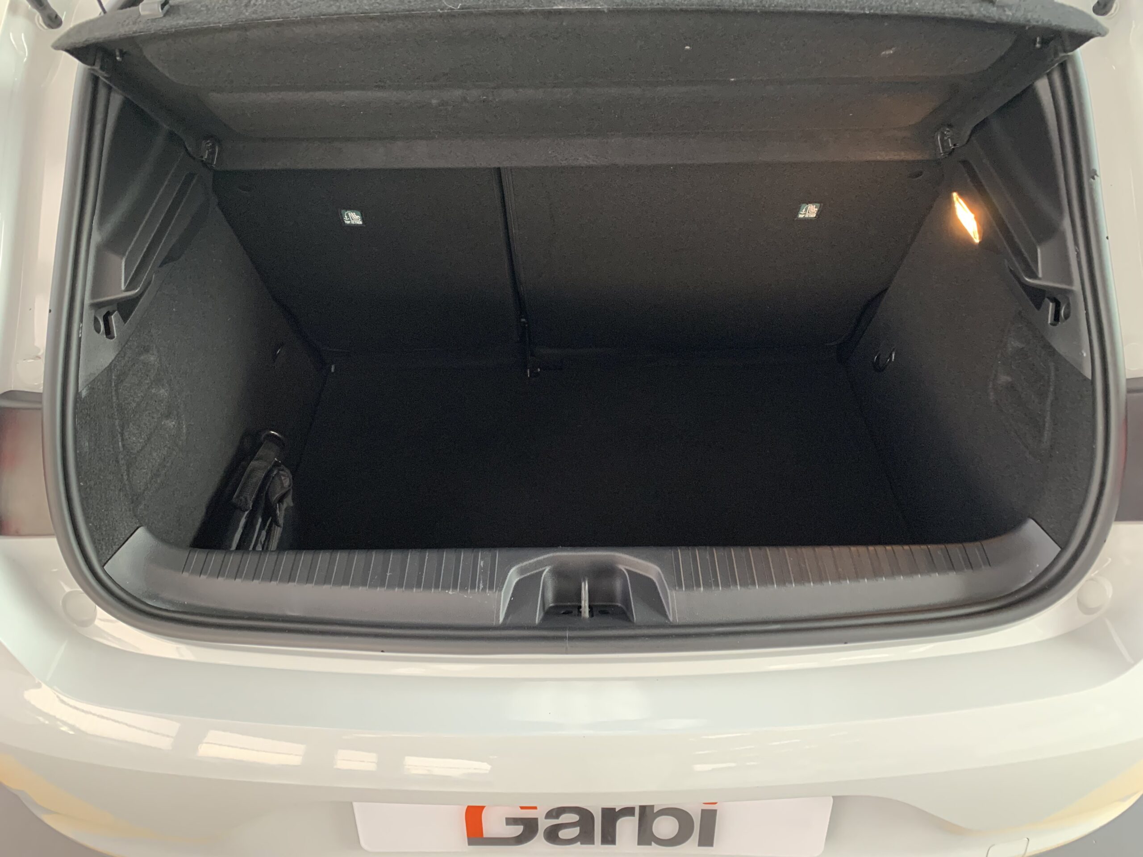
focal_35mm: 26
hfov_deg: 67.3
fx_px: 859
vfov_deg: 53.1
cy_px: 428
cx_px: 572
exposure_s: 1/60
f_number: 1.8
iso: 200
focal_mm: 4.25
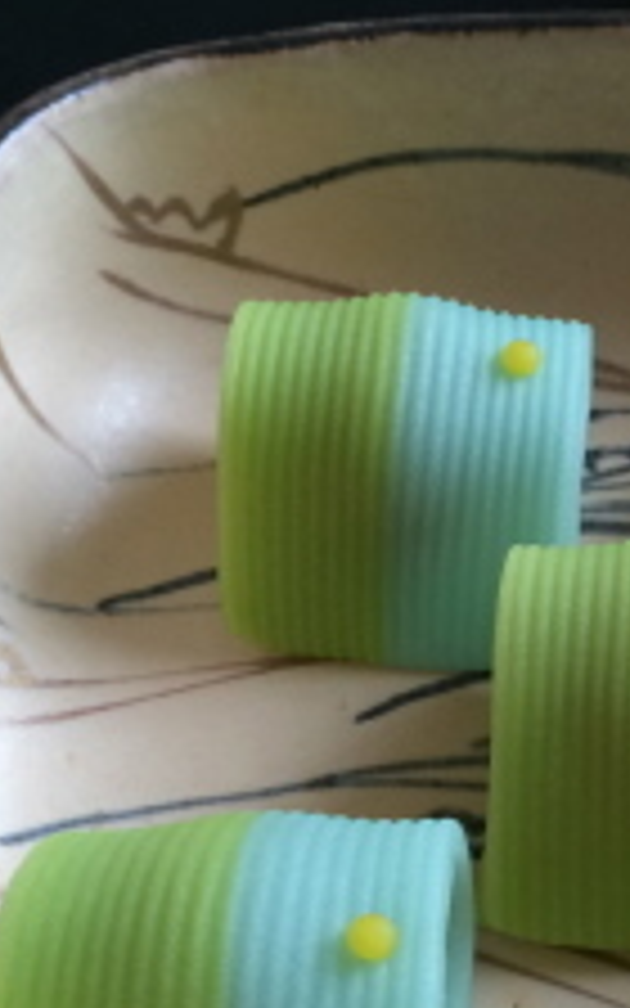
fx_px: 1950
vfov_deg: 28.8
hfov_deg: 17.5
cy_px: 644
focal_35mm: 71
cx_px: 749
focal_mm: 4.12
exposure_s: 1/30
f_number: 2.2
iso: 50
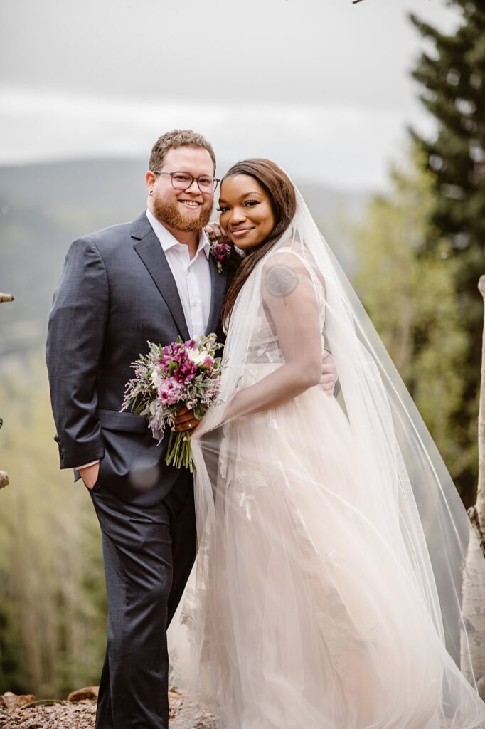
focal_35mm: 85
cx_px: 242
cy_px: 364
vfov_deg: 23.9
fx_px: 1719
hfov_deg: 16.1
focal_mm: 85
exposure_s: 1/400
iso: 320
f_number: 1.8
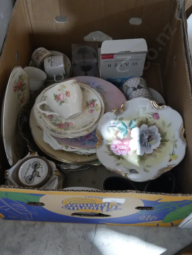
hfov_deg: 36.0
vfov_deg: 46.8
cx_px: 96
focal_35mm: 40
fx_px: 296
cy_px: 128
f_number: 4.4
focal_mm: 20
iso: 3200
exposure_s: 1/20
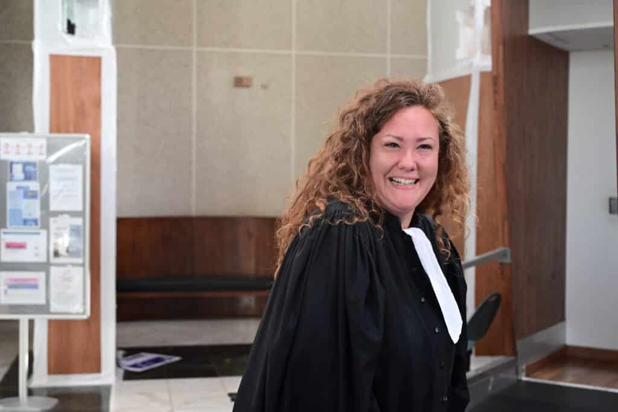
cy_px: 206
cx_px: 309
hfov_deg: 40.3
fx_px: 841
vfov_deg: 27.5
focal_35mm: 49
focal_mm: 49
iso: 1600
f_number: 4.5
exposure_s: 1/80
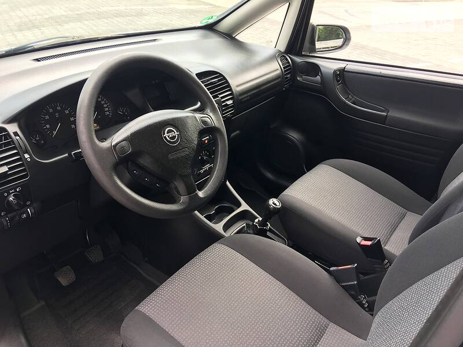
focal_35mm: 29
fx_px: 388
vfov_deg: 48.2
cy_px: 174
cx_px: 232
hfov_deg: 61.7
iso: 25
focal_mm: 4.2
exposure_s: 1/50
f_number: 2.2
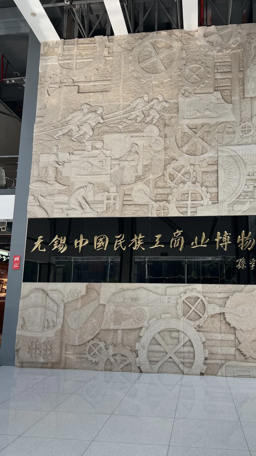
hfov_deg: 39.9
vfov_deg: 66.1
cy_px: 228
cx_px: 159
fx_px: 350
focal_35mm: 29
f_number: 1.5
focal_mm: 5.7
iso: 50
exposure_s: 1/547
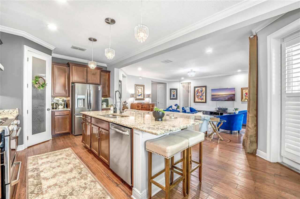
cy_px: 100
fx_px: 125
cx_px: 150
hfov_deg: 100.4
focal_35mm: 15
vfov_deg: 77.3
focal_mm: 15
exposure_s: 1.3
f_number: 9
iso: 200
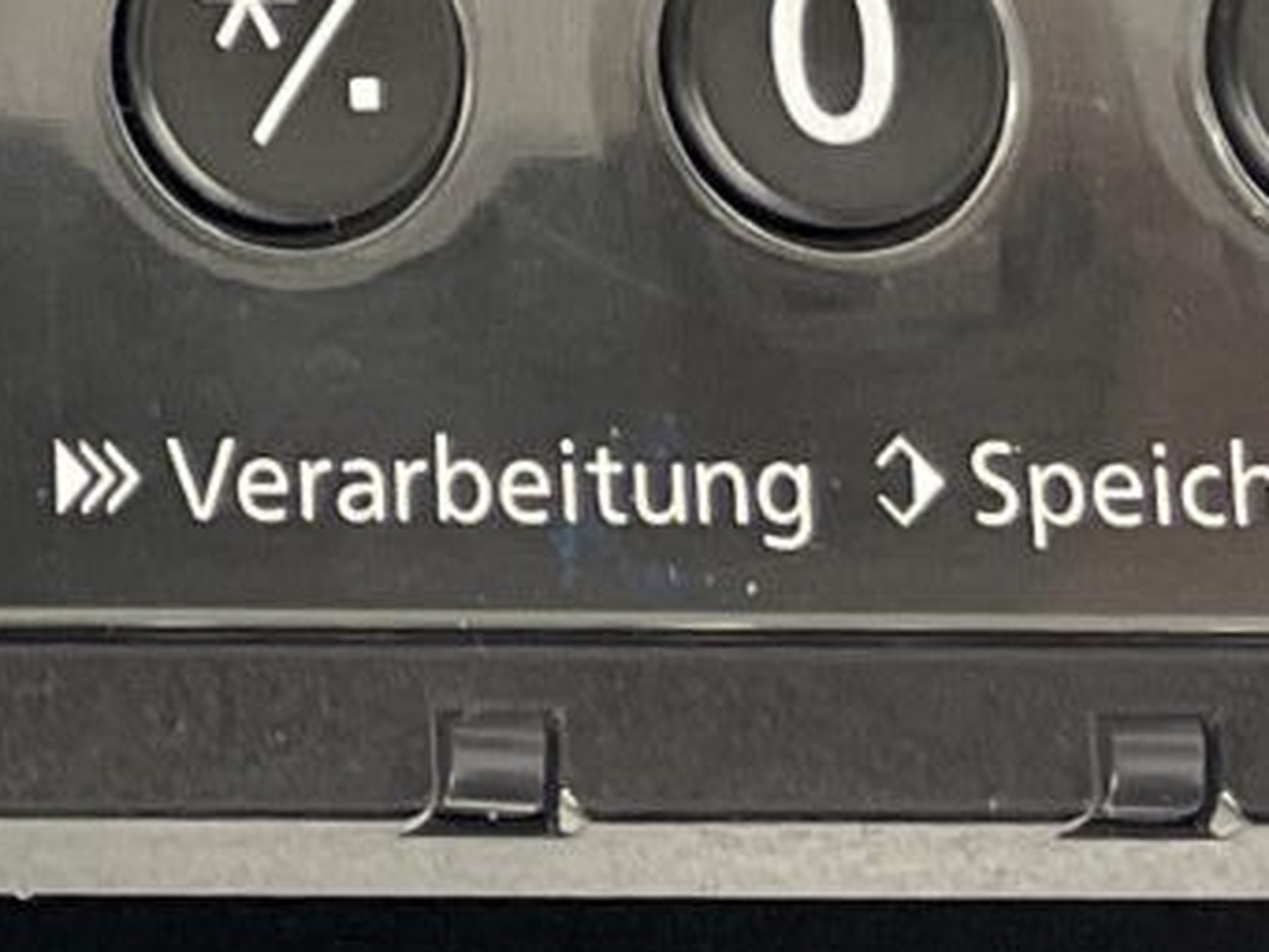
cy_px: -2149
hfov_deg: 9.8
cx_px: -618
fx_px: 7151
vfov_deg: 6.7
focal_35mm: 195
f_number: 1.6
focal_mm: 4.2
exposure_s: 1/121
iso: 100
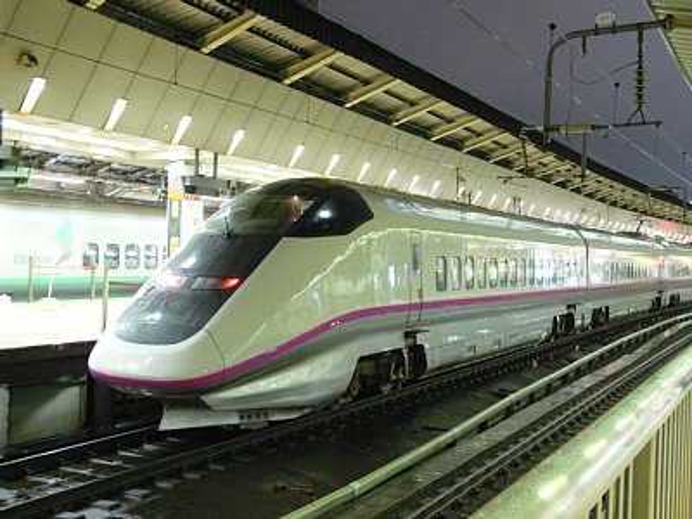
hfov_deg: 41.2
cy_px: 260
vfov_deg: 31.5
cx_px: 346
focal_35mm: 46
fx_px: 920
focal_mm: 9.7
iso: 400
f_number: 3.2
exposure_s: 1/6
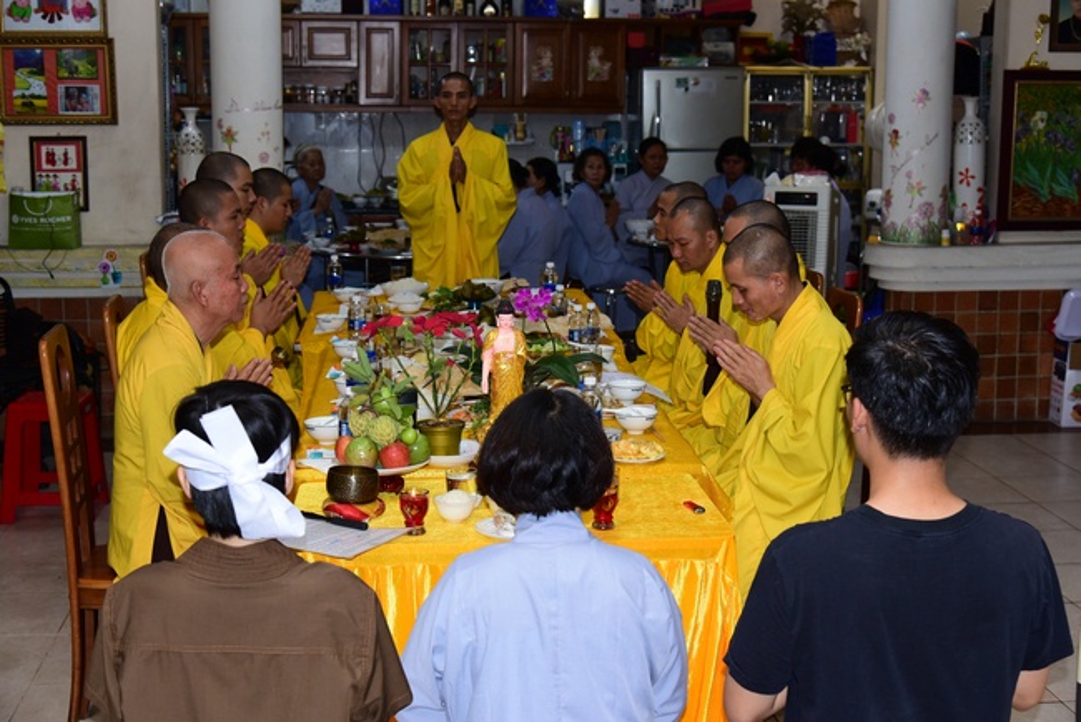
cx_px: 540
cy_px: 361
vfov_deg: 27.0
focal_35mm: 50
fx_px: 1502
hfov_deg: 39.6
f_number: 5
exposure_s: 1/80
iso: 800
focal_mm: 50
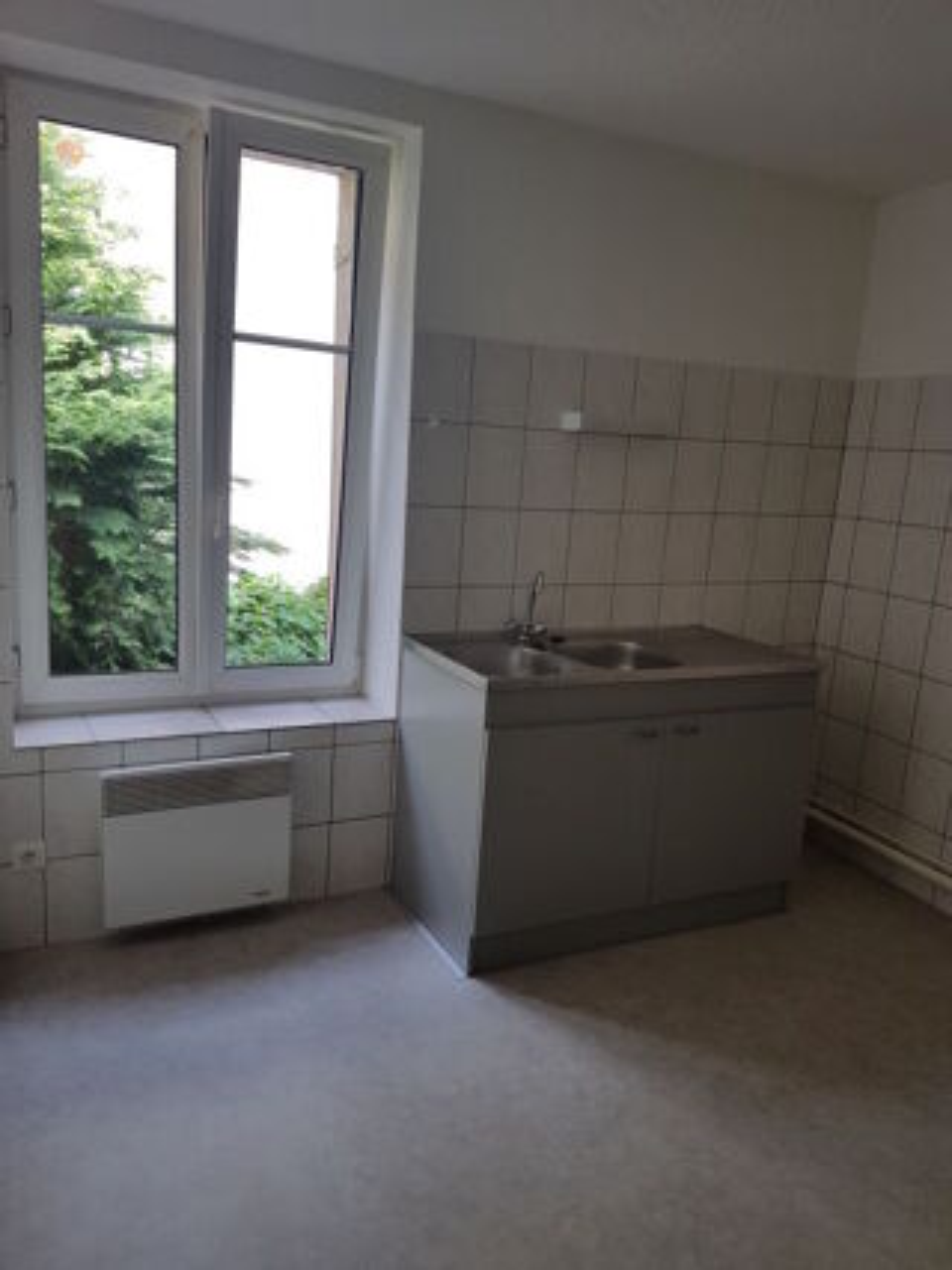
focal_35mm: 26
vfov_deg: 67.3
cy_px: 635
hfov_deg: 53.0
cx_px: 476
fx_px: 954
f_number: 1.7
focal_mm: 4.2
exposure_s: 1/335
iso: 40
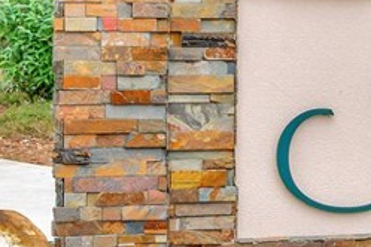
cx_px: 456
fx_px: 1144
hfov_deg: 17.5
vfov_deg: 12.3
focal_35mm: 111
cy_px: 51
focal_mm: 18
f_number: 6.3
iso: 100
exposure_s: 1/80
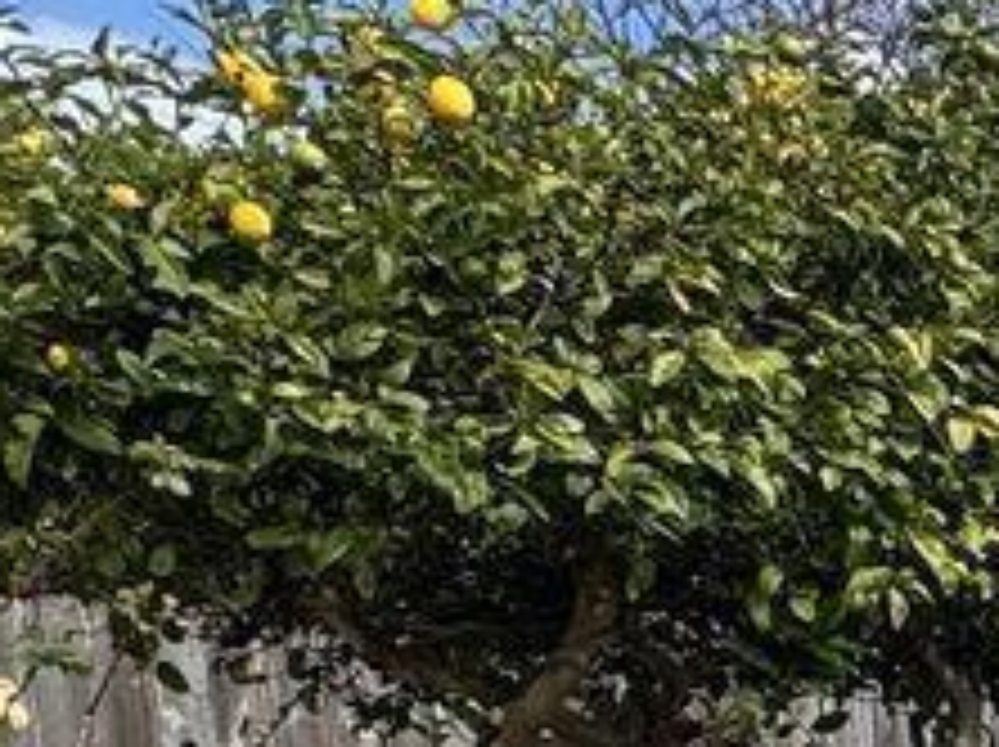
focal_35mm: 91
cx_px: 2416
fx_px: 2623
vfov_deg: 14.7
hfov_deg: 14.3
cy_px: 1233
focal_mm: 2.22
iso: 50
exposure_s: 1/1536
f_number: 2.2
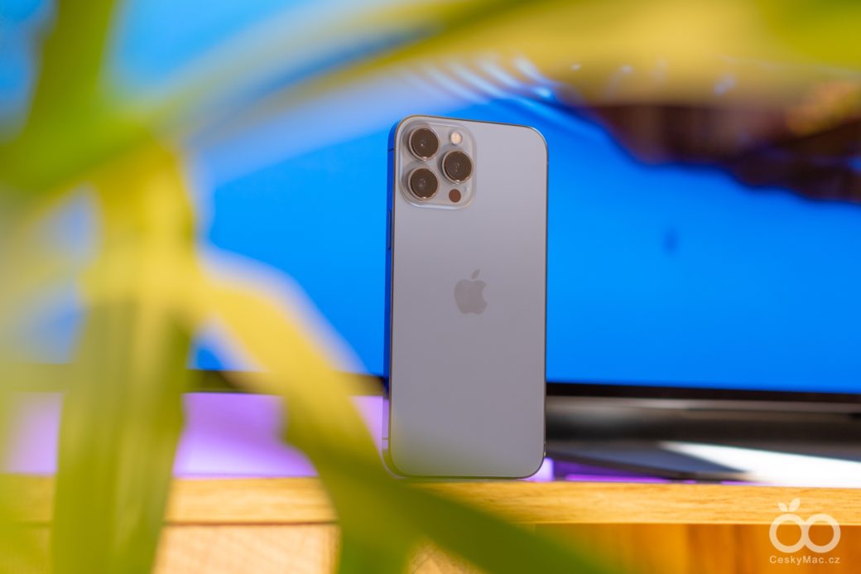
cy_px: 287
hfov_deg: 27.0
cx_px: 430
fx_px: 1793
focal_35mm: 75
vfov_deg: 18.2
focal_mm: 50
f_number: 2.5
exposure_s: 1/100
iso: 160
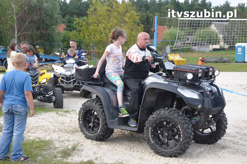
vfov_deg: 22.6
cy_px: 82
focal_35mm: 60
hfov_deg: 33.4
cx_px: 124
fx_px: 411
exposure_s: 1/200
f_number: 7.1
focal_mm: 40
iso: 400
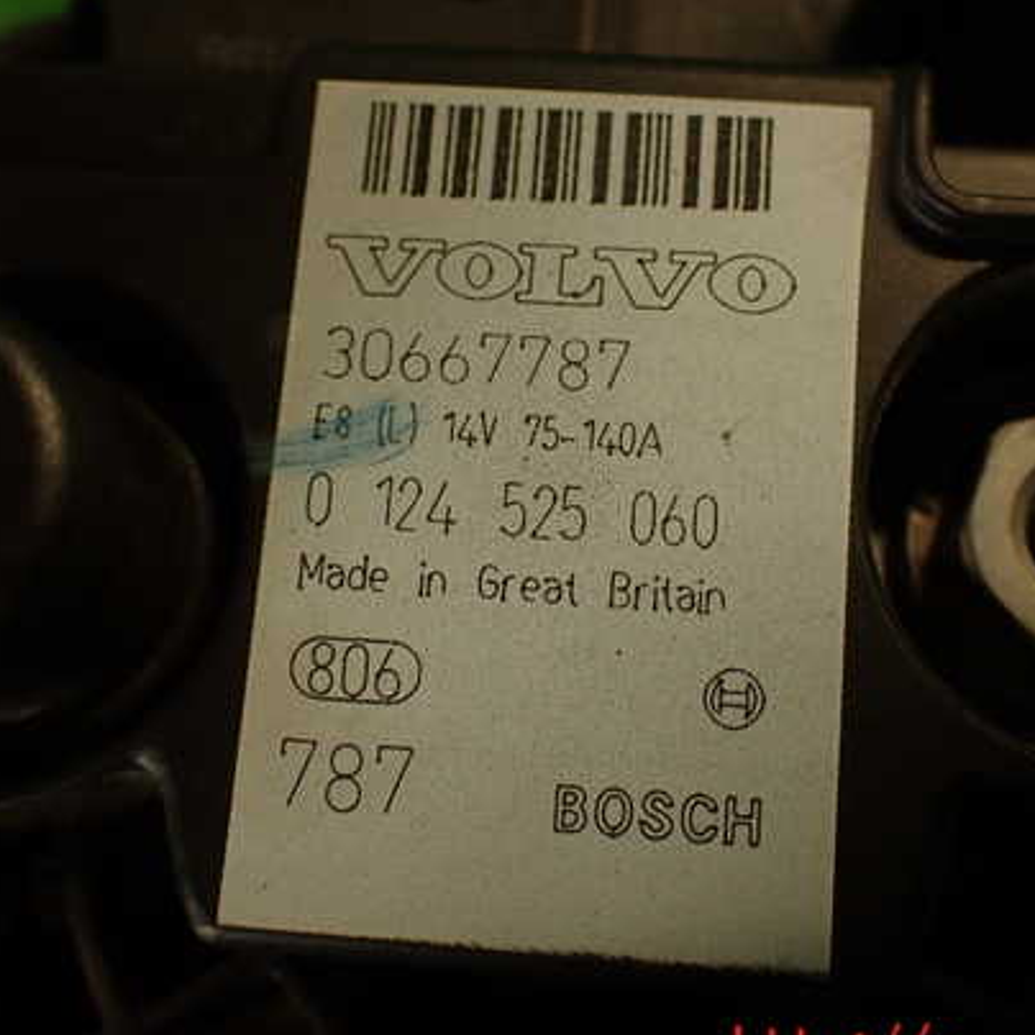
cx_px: 543
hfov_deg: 40.0
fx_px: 1421
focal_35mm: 42
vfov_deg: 40.0
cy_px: 507
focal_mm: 5.79
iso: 200
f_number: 2.4
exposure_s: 1/40
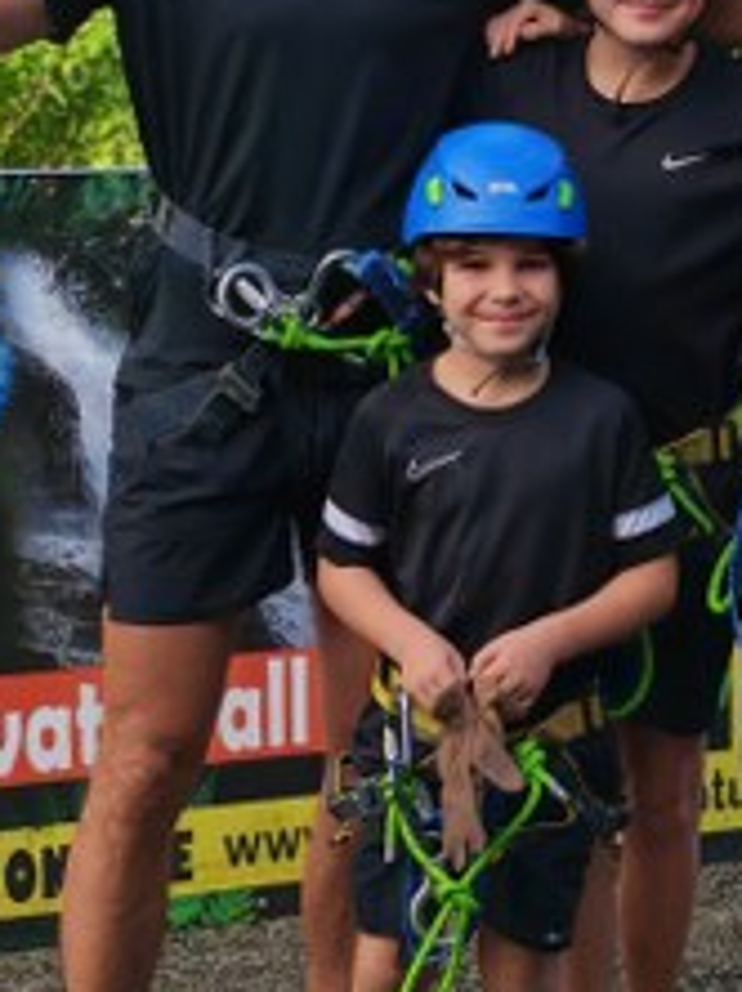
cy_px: 433
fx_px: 2978
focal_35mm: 104
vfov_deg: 18.9
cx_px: 460
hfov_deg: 14.2
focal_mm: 6.12
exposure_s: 1/750
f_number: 4.5
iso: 80
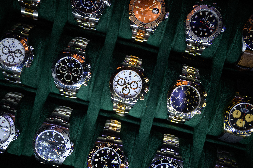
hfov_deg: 55.1
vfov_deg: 38.4
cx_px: 126
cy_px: 84
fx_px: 242
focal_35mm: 34
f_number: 2.8
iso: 3200
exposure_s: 1/1000
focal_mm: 34.5
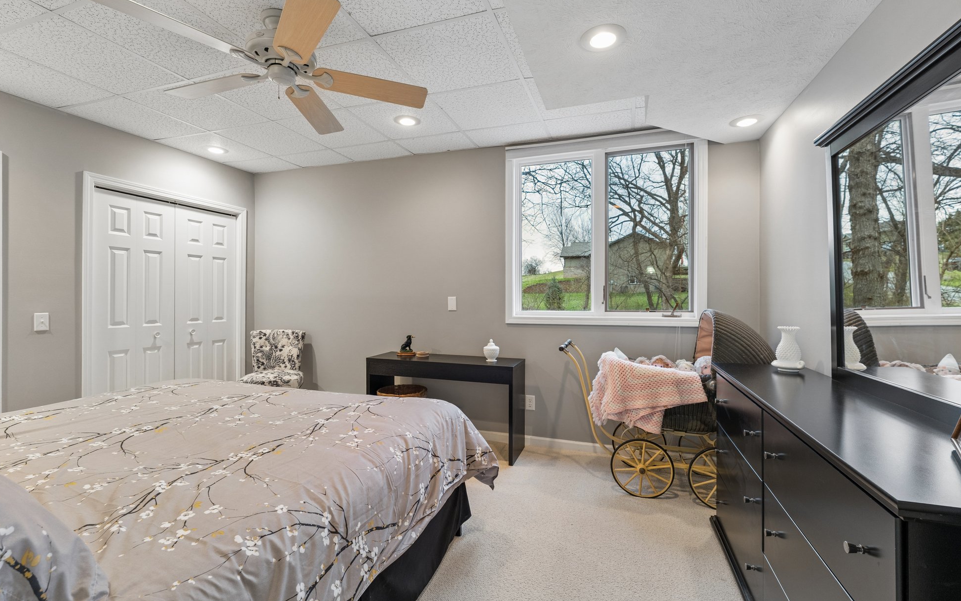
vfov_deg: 74.8
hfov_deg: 101.5
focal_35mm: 15
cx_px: 482
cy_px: 303
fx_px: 393
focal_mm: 14
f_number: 6.3
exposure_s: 1/4
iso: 500
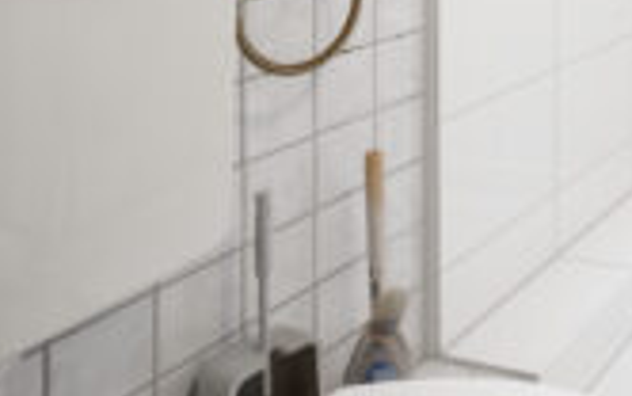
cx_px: 777
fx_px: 776
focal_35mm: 45
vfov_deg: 23.1
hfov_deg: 34.5
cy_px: -198
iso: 200
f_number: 9
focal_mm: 15
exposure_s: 1/15
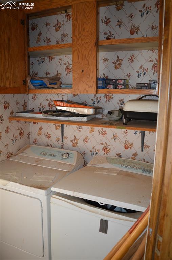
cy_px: 130
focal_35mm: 27
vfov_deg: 67.5
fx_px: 195
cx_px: 86
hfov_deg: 47.7
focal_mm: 18
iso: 800
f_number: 3.5
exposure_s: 1/60
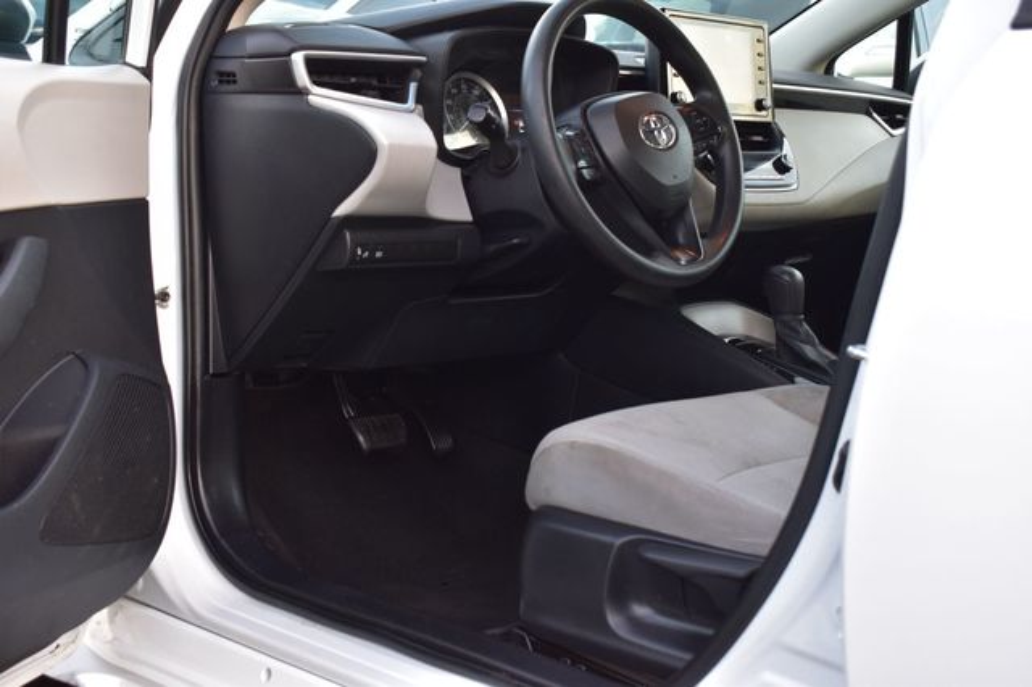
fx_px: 1504
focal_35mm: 52
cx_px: 516
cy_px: 344
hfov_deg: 37.9
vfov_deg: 25.7
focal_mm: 35
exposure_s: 1/20
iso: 400
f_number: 6.3
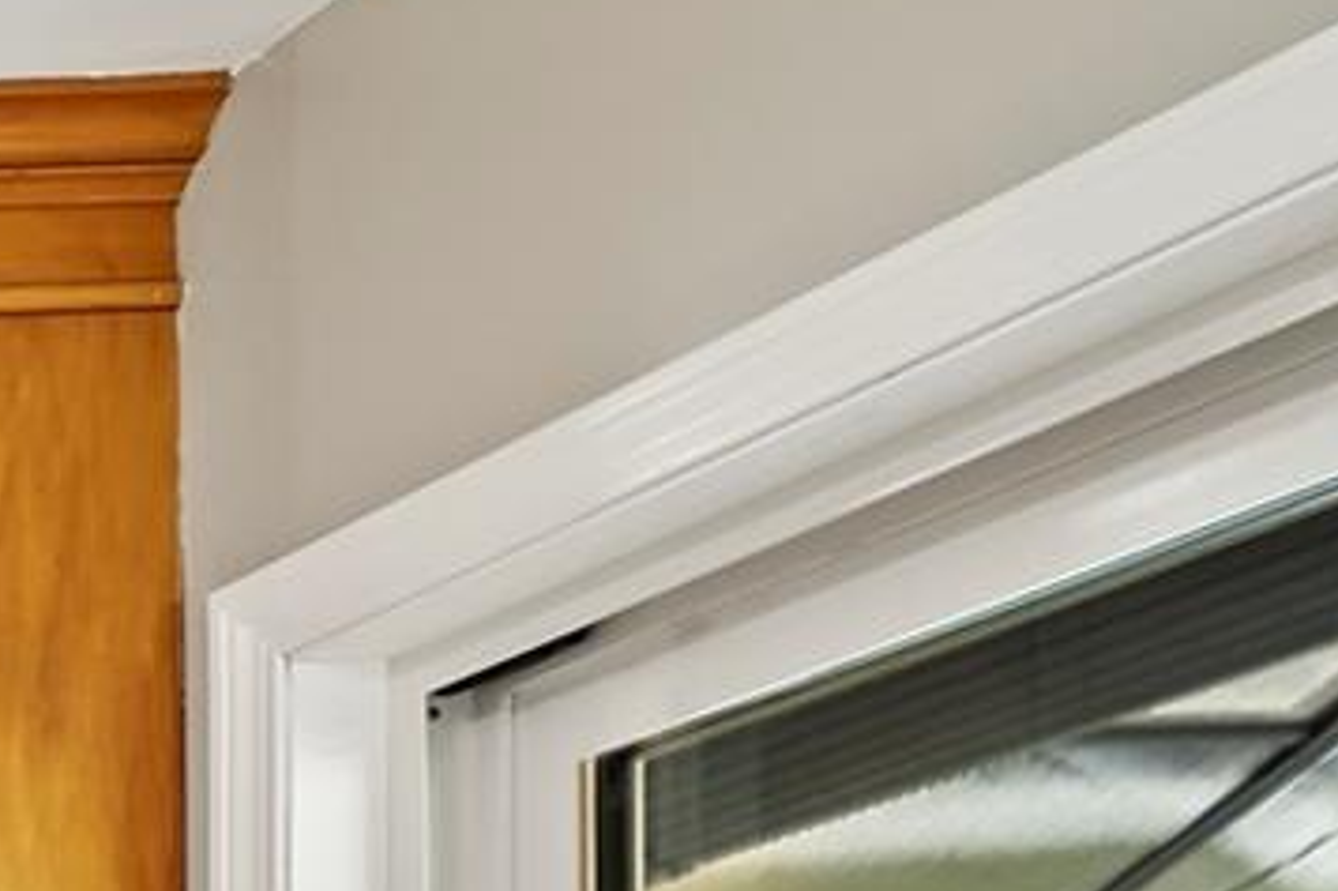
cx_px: -2285
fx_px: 3418
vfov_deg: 13.0
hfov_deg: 12.9
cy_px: 1735
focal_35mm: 92
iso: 1000
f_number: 7.1
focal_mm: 16
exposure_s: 1/3
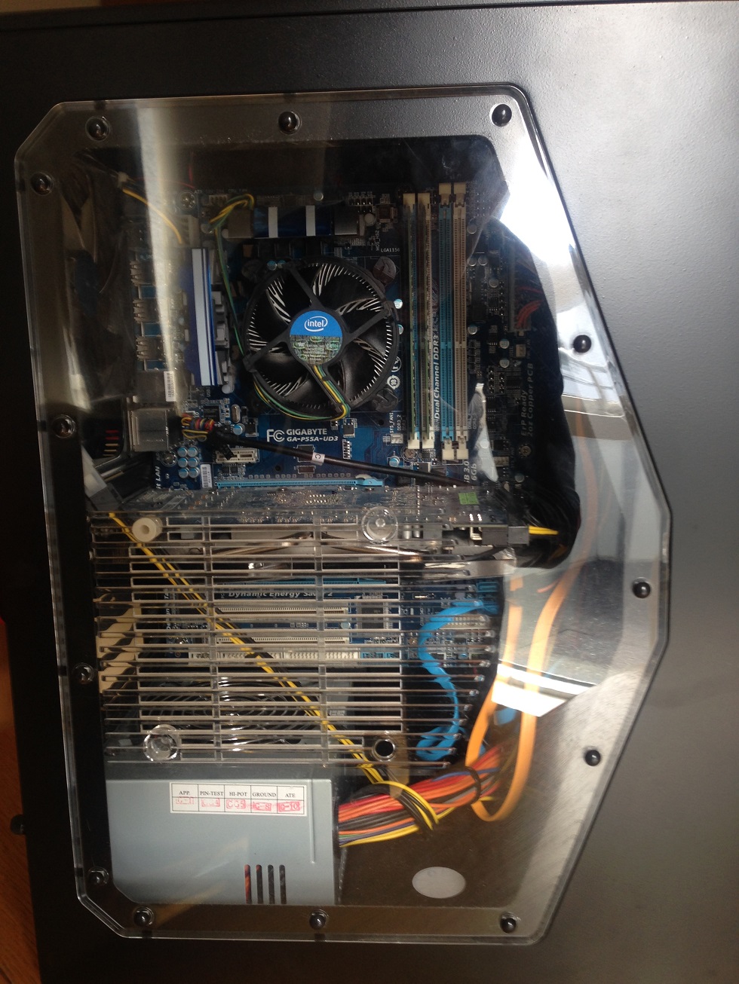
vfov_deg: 55.3
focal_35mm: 33
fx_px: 939
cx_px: 370
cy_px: 492
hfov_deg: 43.0
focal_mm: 4.12
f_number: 2.4
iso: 50
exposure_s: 1/20
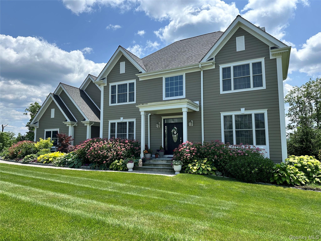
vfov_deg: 56.8
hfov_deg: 71.6
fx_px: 223
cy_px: 120
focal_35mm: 24
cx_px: 160
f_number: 1.78
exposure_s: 1/4184
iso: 80
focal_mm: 6.86
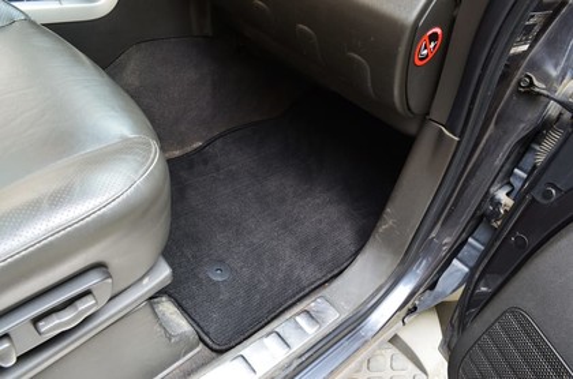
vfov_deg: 47.7
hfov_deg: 67.5
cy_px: 190
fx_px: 429
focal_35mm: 27
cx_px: 286
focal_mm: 18
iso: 450
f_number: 8
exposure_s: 1/15
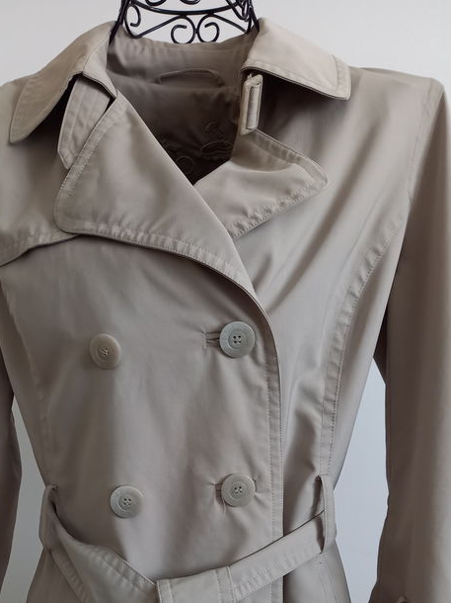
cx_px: 200
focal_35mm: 41
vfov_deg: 43.7
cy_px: 477
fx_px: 713
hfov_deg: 35.1
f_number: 2
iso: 320
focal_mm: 4.6
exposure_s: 1/50
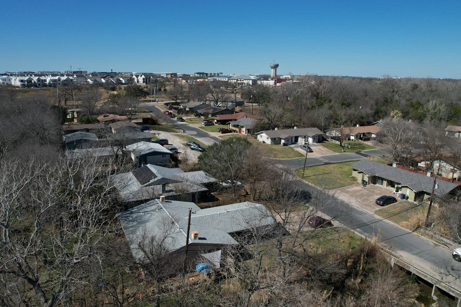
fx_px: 320
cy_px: 161
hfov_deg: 71.5
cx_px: 217
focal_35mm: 25
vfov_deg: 51.3
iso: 120
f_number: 2.8
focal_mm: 8.38
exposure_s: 1/4000
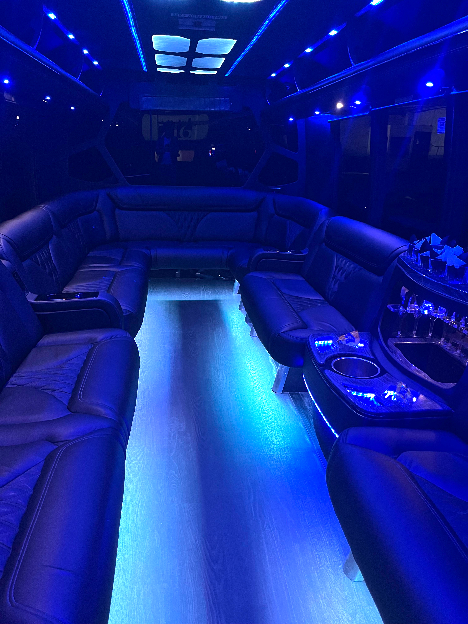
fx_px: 469
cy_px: 312
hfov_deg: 53.1
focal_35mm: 26
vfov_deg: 67.3
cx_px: 234
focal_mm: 5.1
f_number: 1.6
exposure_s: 1/36
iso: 640
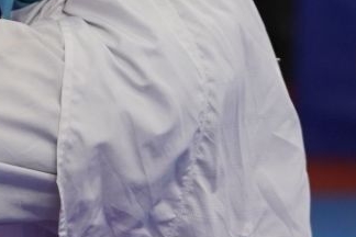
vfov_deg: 2.3
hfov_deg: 3.4
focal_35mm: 600
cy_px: -326
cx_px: -221
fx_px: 5933
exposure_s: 1/800
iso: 1250
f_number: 2.8
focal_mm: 108
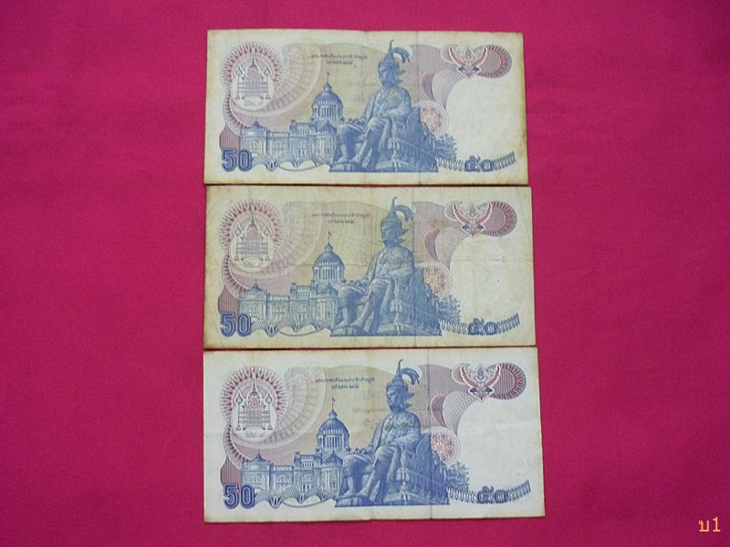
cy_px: 274
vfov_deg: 42.9
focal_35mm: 33
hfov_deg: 55.4
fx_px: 696
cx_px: 365
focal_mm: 5.5
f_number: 2.8
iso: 400
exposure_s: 1/13
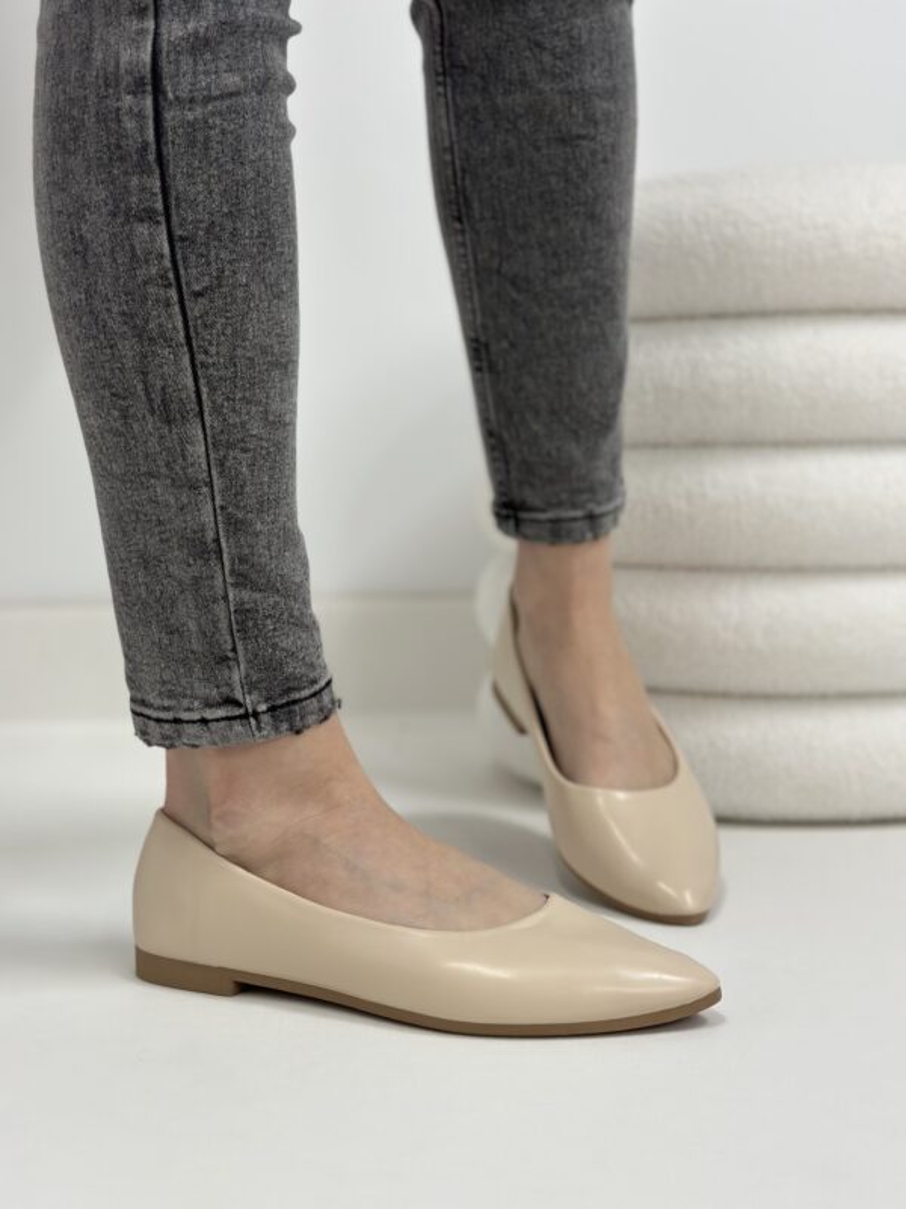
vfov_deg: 39.7
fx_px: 1675
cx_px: 453
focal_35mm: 48
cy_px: 604
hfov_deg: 30.3
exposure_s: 1/100
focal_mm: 6.86
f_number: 1.78
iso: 125
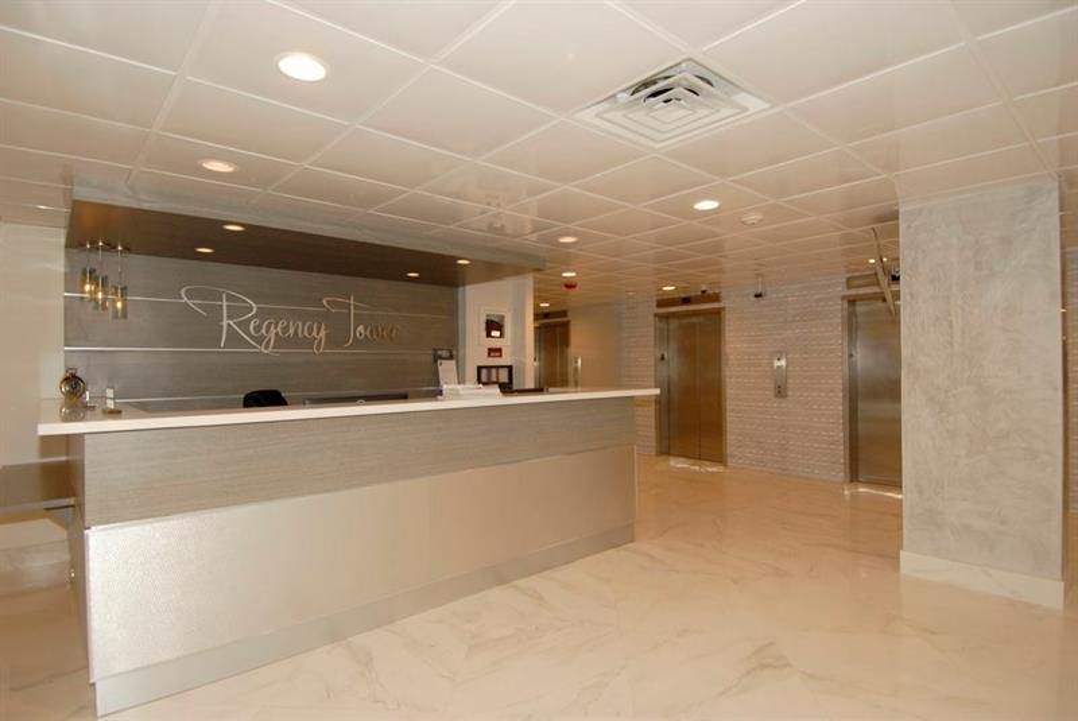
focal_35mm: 18
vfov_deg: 67.5
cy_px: 360
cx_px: 539
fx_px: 539
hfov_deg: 89.9
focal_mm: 12
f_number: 5
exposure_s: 1/60
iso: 200
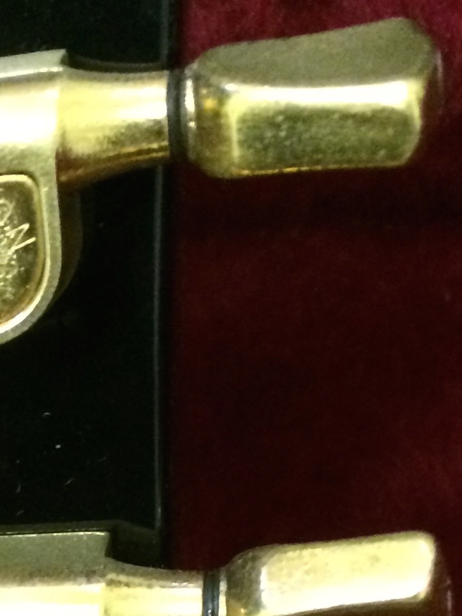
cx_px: -176
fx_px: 1745
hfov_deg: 14.3
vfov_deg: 19.2
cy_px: 689
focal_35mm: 98
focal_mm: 4.15
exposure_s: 1/17
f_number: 2.2
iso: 320
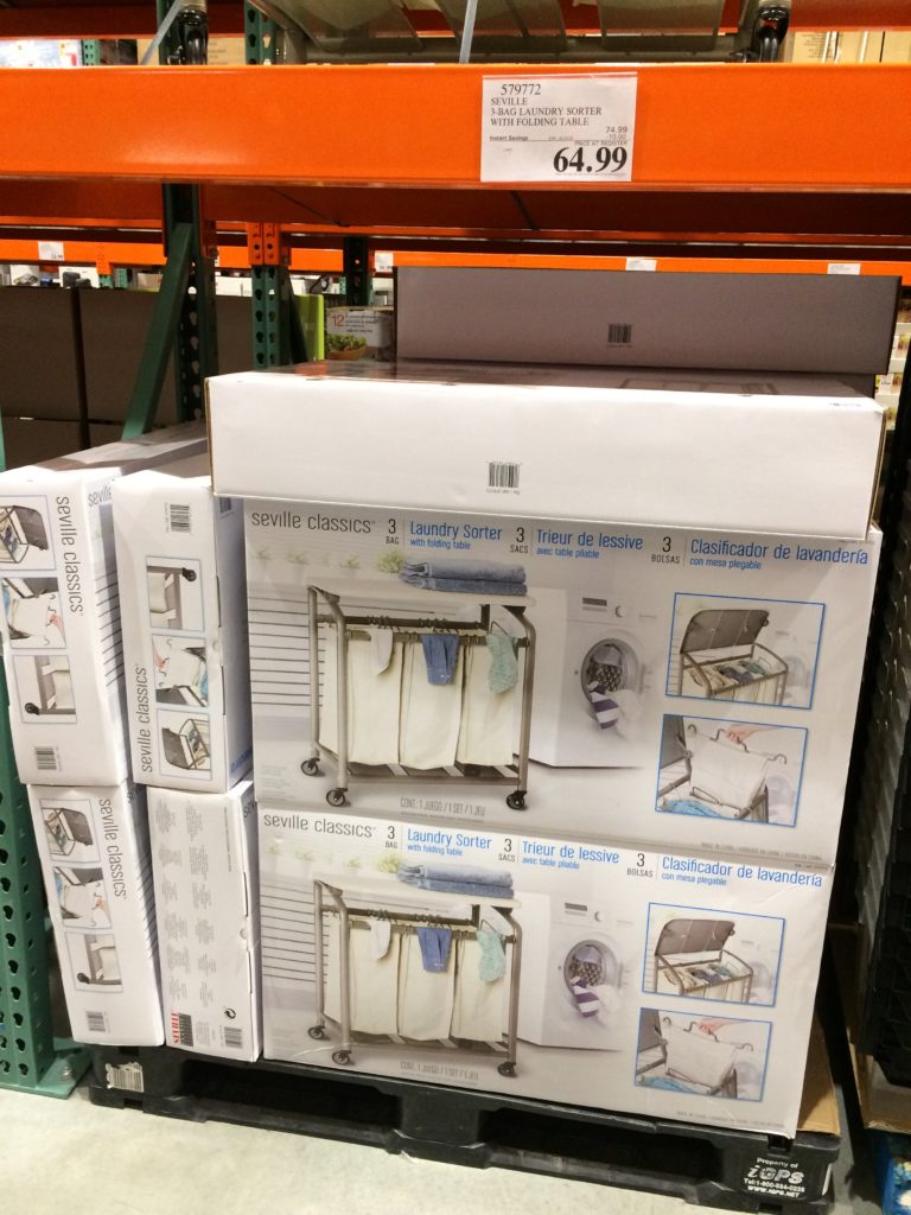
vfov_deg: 61.7
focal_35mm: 29
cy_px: 608
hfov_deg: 48.2
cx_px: 456
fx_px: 1018
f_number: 2.2
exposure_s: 1/30
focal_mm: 4.15
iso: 160
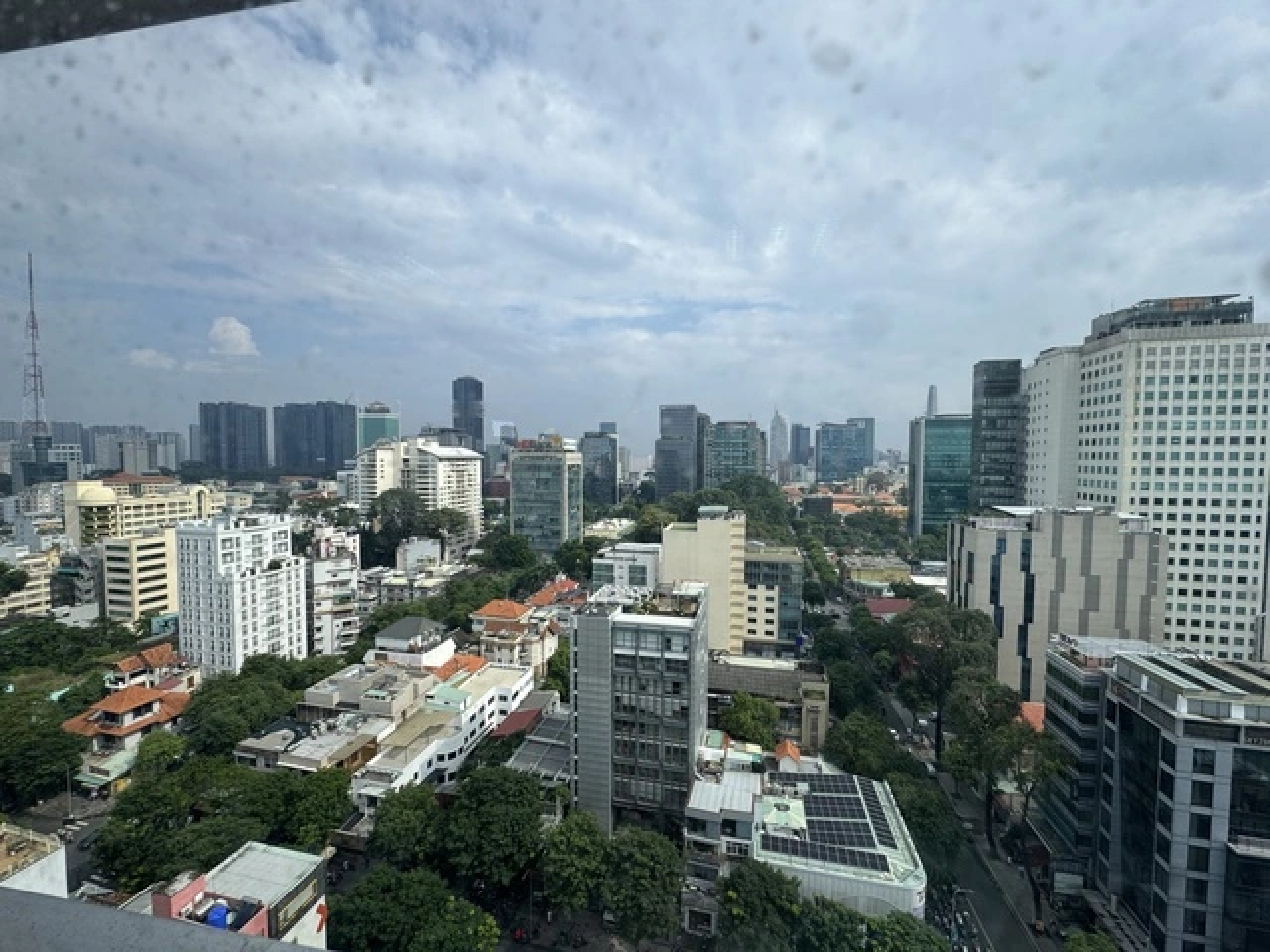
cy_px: 476
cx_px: 635
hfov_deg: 102.1
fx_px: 514
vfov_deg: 85.7
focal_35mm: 14
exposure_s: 1/727
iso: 40
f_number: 2.2
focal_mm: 2.22
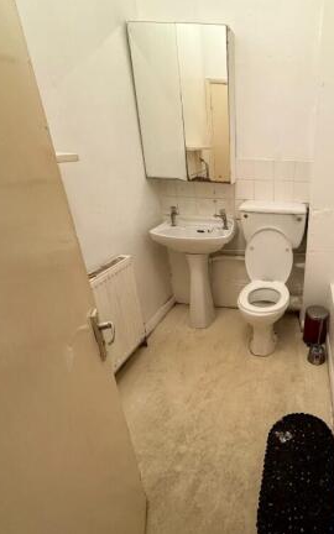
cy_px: 266
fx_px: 291
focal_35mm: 20
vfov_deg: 85.1
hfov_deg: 53.6
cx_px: 289
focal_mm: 2.22
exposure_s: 1/100
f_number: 2.2
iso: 320
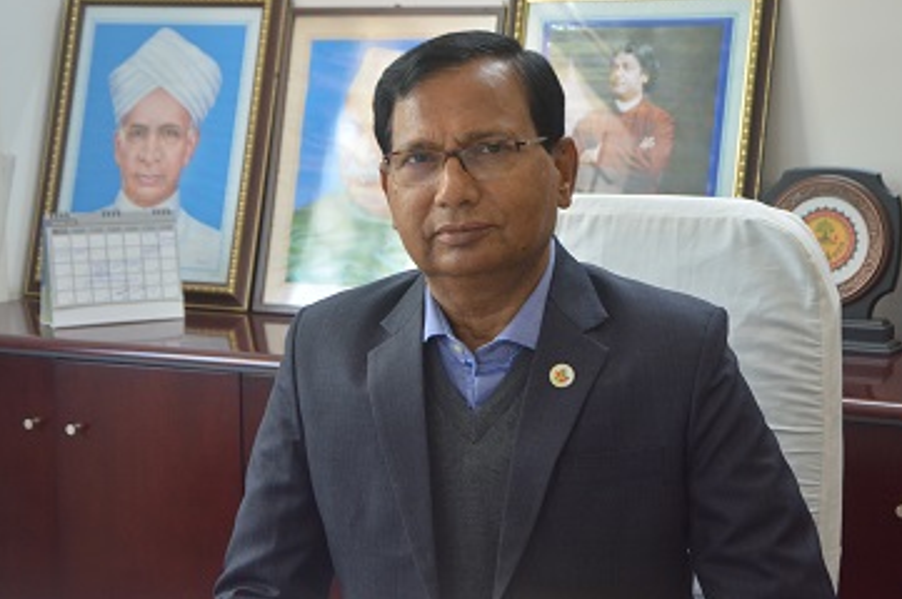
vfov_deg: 16.4
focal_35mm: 83
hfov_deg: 24.5
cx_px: 480
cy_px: 300
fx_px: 2078
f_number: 5
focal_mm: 50
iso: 1000
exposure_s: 1/30
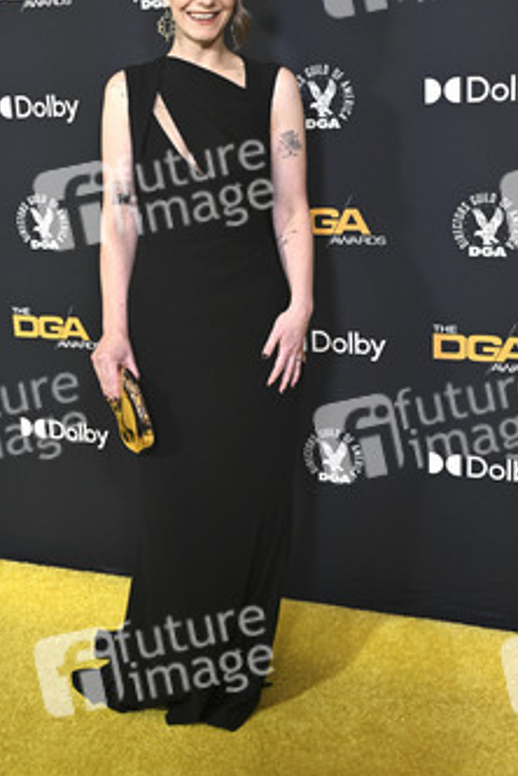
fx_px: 1036
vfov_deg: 40.9
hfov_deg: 28.0
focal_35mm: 48
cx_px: 222
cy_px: 312
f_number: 6.3
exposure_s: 1/320
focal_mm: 40
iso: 2500
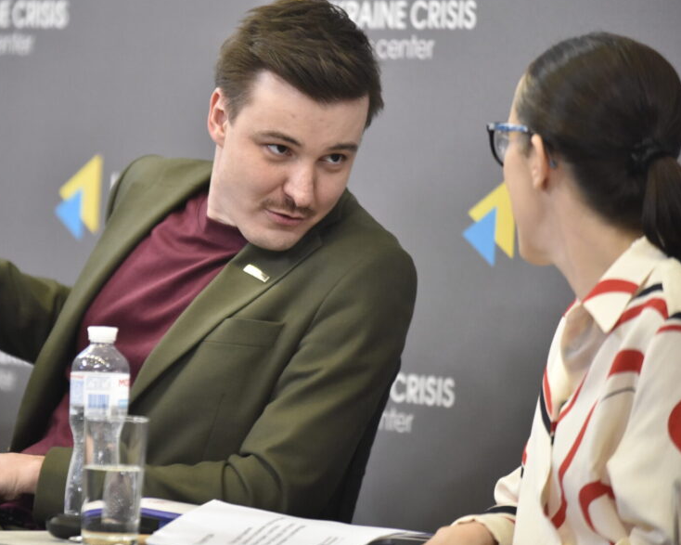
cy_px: 244
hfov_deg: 7.4
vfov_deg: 5.9
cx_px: 209
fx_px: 5280
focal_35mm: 262
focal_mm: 200
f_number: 3.2
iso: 4000
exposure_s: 1/320
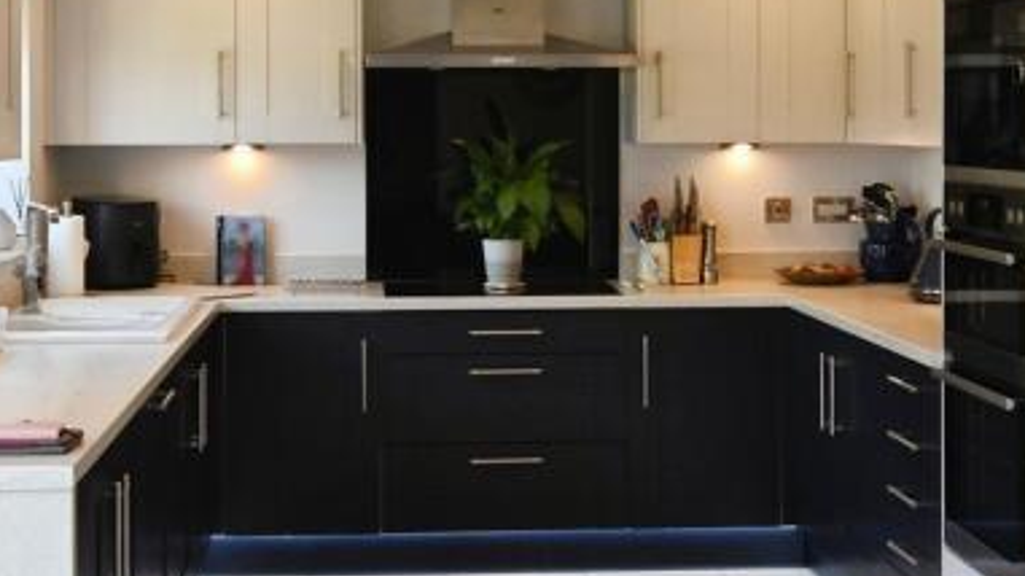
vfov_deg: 19.4
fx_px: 1685
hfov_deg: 33.8
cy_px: 281
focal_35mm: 62
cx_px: 490
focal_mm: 15
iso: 800
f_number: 5.6
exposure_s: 1/125
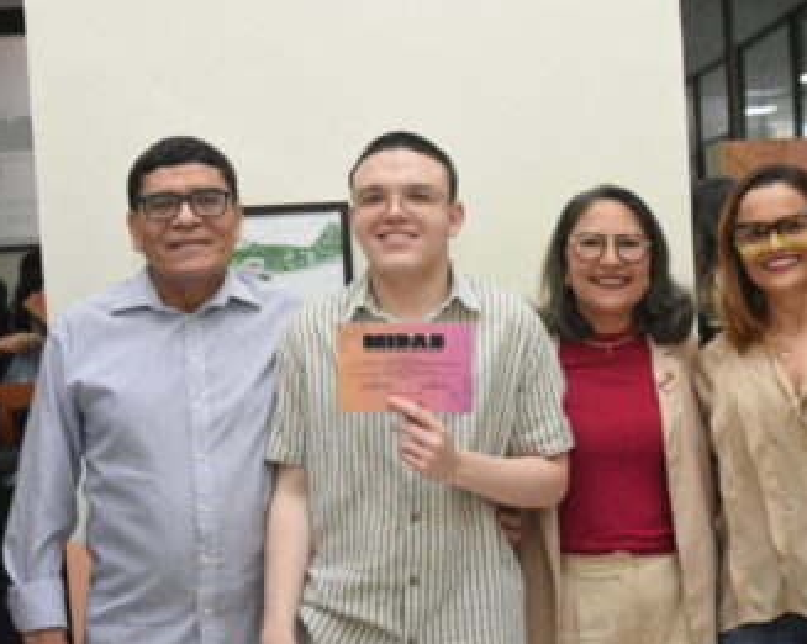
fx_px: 1111
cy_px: 327
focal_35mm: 47
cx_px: 481
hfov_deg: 39.7
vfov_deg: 32.3
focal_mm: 27
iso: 2500
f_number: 5.6
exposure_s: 1/250
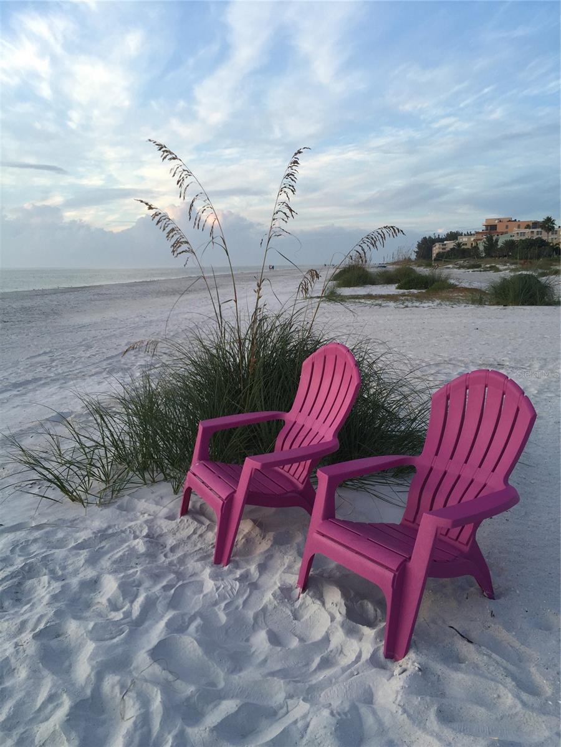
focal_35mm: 29
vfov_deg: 61.7
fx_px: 627
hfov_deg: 48.2
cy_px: 374
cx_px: 280
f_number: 2.2
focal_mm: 4.15
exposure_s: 1/120
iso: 32
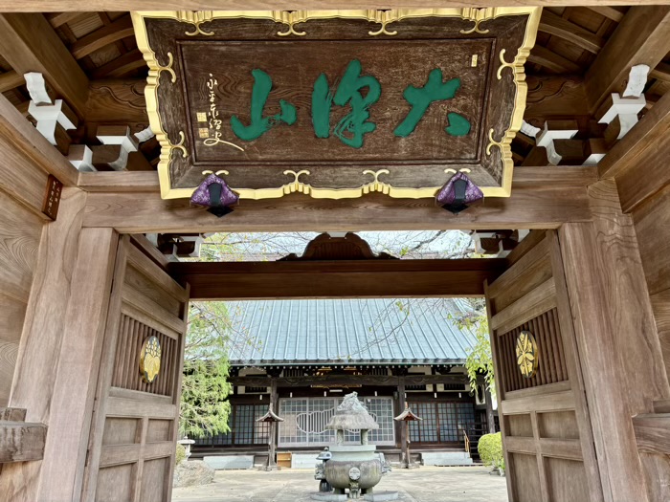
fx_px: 503
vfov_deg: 53.1
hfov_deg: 67.3
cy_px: 251
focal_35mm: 26
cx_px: 335
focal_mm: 5.96
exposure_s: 1/268
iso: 50
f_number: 1.6
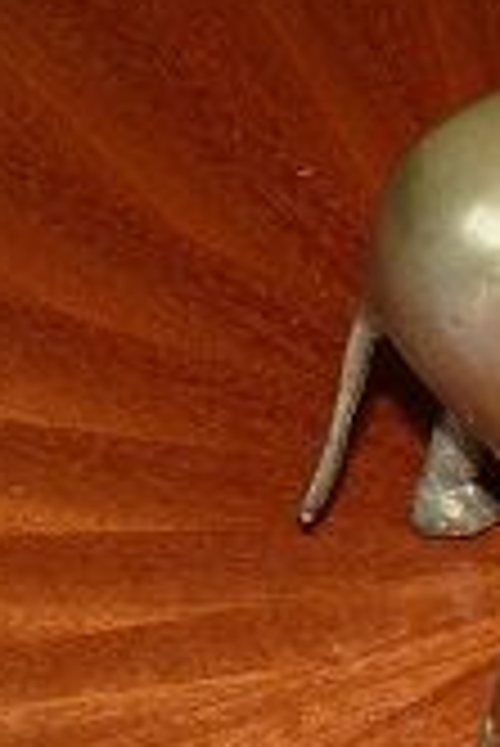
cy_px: 495
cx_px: 838
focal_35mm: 132
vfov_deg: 15.5
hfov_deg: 10.0
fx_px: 2744
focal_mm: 7.8
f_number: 3
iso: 400
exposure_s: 1/125
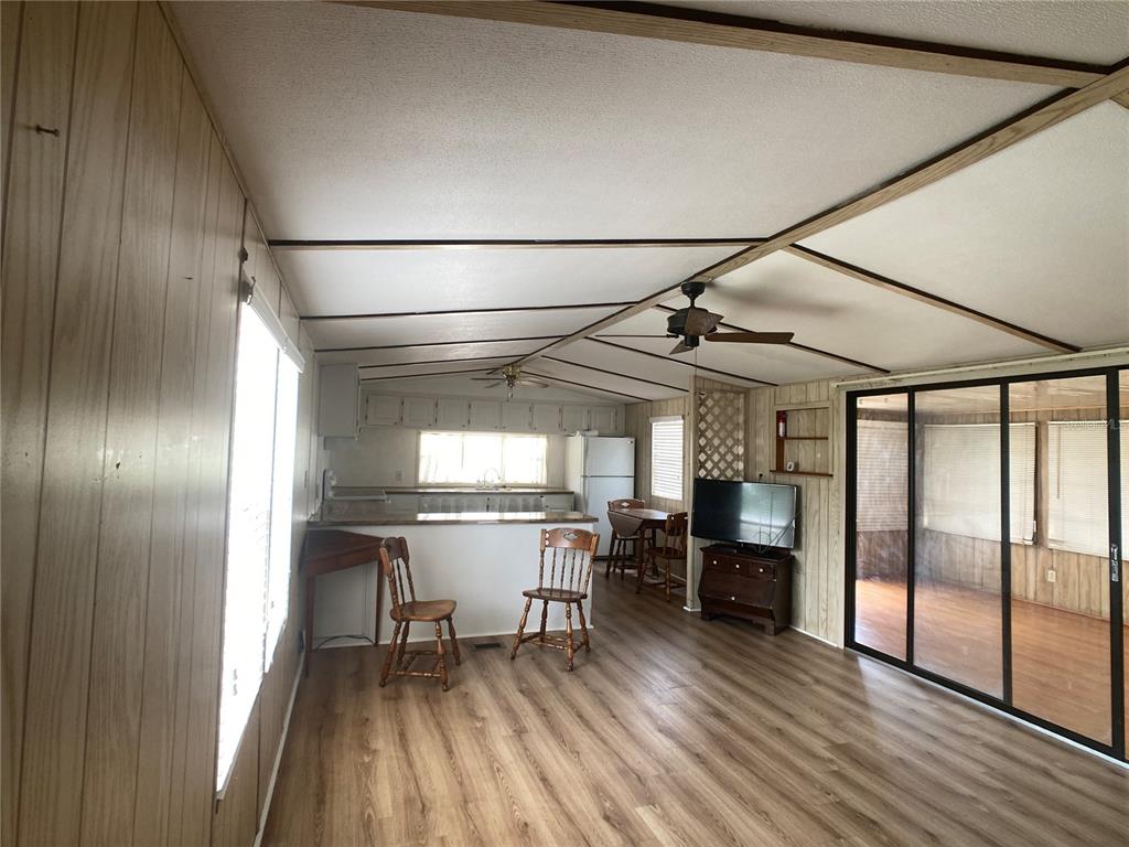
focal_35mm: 28
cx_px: 564
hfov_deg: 63.4
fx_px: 913
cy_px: 424
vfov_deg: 49.7
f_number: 1.8
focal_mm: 3.99
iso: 80
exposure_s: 1/121
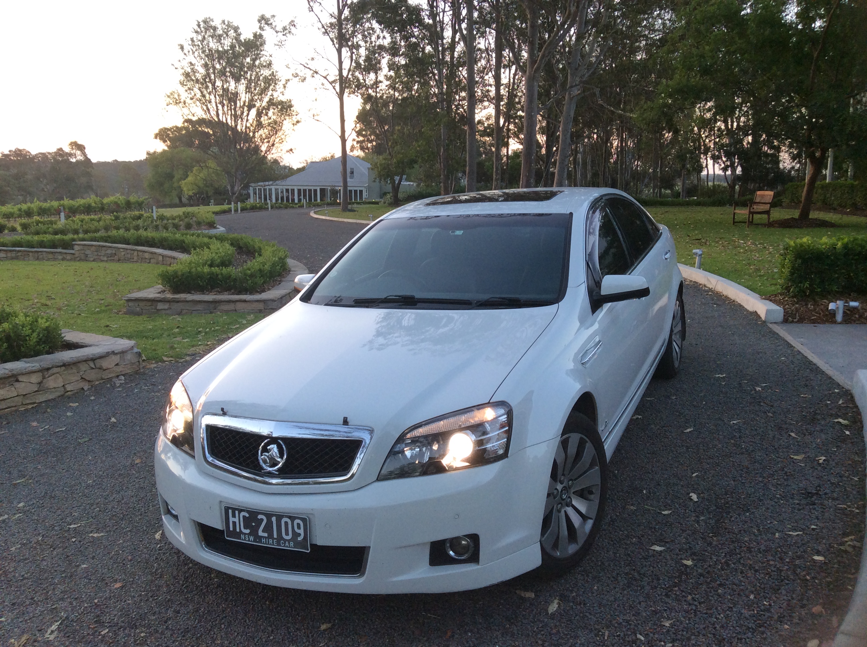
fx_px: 800
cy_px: 324
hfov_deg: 56.9
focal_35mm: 32
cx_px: 434
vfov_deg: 44.1
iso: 50
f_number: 2.4
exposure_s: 1/100
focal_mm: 3.3
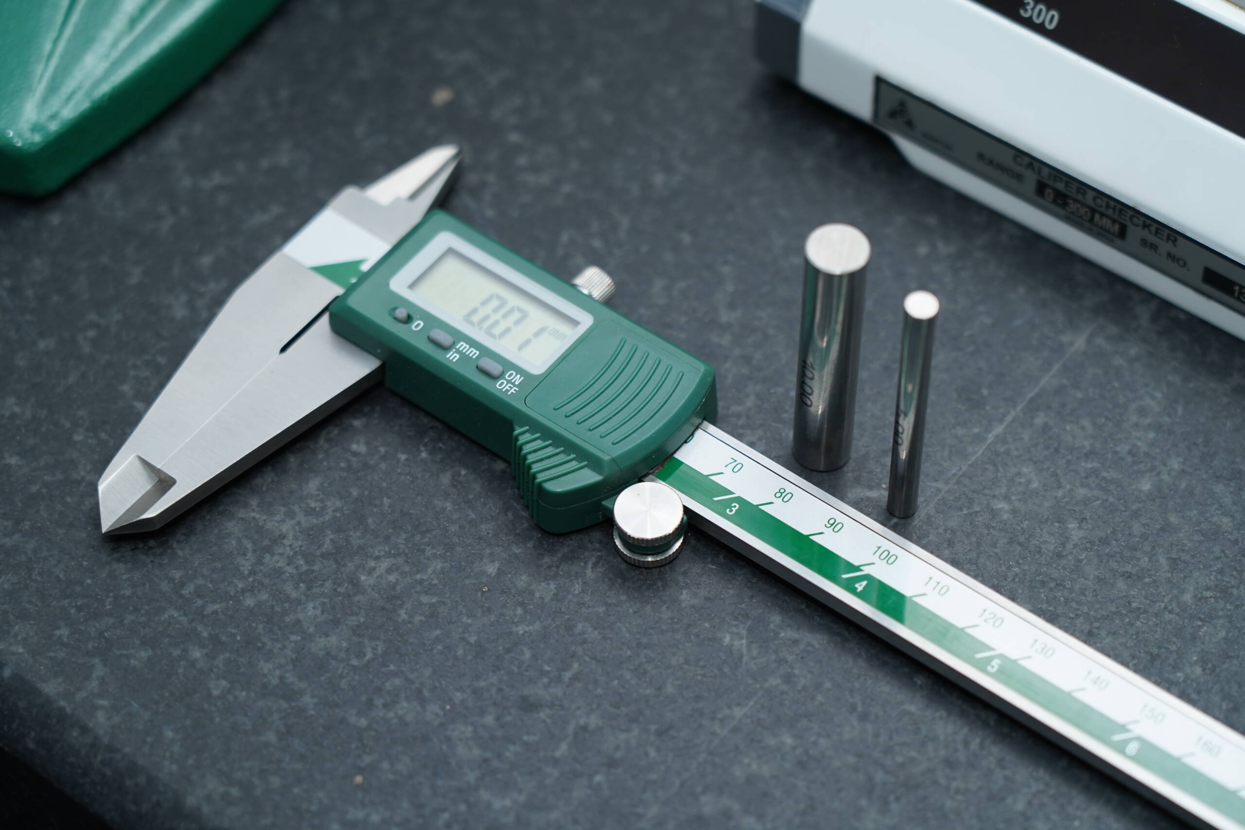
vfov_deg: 13.0
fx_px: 3631
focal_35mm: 105
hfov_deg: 19.5
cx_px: 622
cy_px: 415
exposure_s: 1/125
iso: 320
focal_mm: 105
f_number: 5
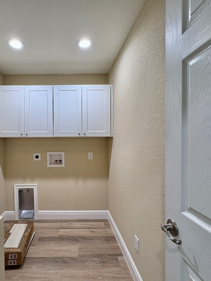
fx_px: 154
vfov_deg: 84.7
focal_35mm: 19
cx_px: 74
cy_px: 143
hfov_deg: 67.2
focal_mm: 2.22
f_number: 2.2
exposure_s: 1/120
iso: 100
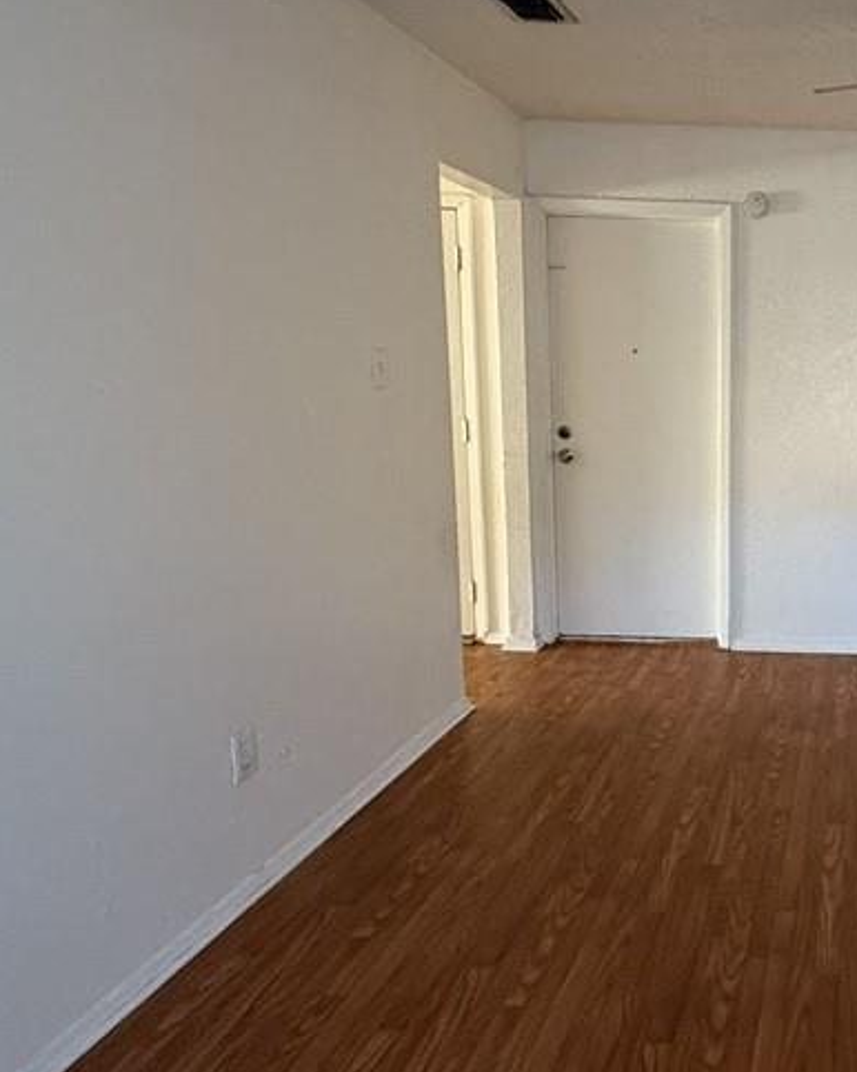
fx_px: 920
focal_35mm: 29
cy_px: 522
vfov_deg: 60.5
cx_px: 868
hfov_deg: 42.6
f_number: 2.2
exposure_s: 1/64
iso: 400
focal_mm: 2.22
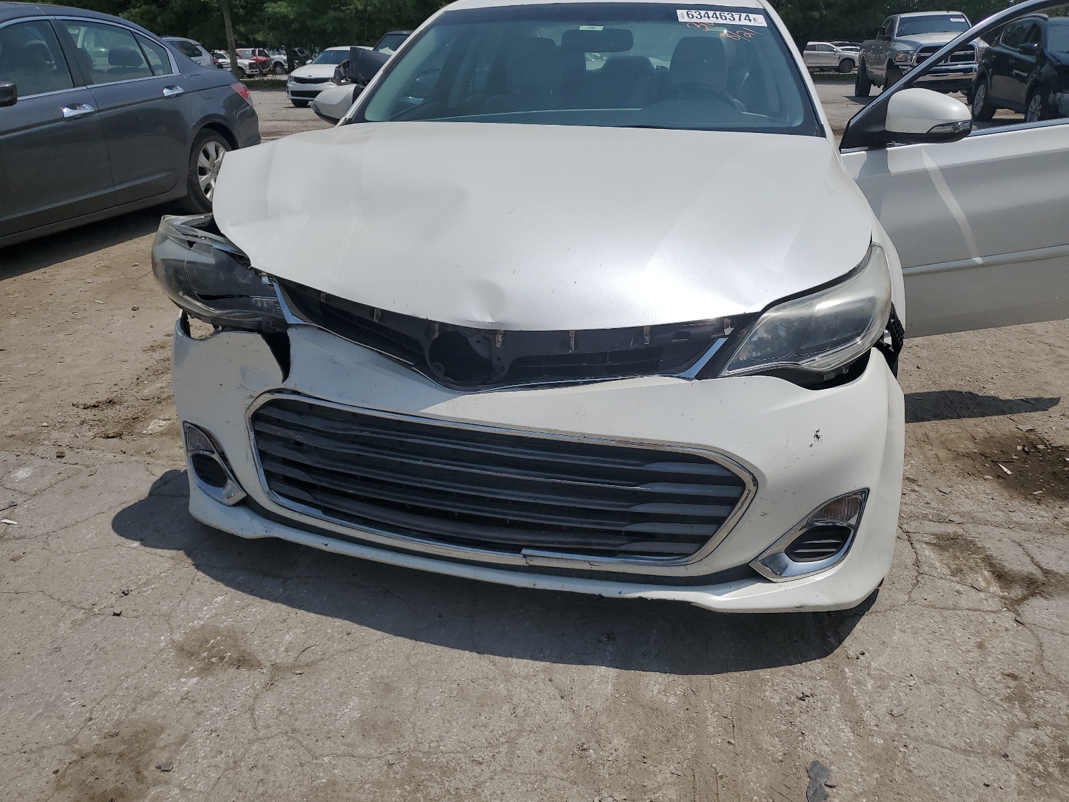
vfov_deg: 53.1
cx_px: 534
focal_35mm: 26
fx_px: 803
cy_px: 401
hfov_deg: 67.3
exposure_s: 1/10000
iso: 51
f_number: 1.5
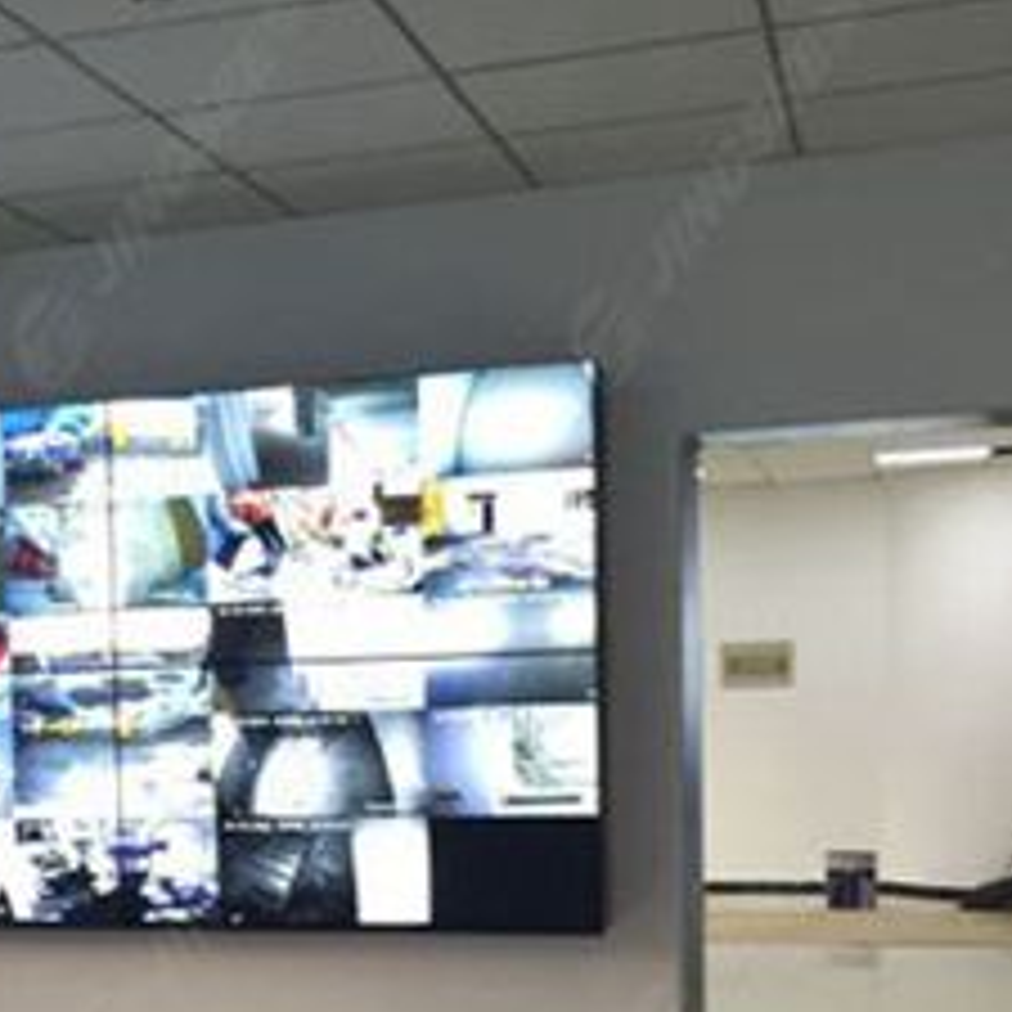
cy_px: 825
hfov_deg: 24.9
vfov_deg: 25.6
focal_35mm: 66
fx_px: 2183
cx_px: 13
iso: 100
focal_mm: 4.15
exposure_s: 1/30
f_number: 2.2
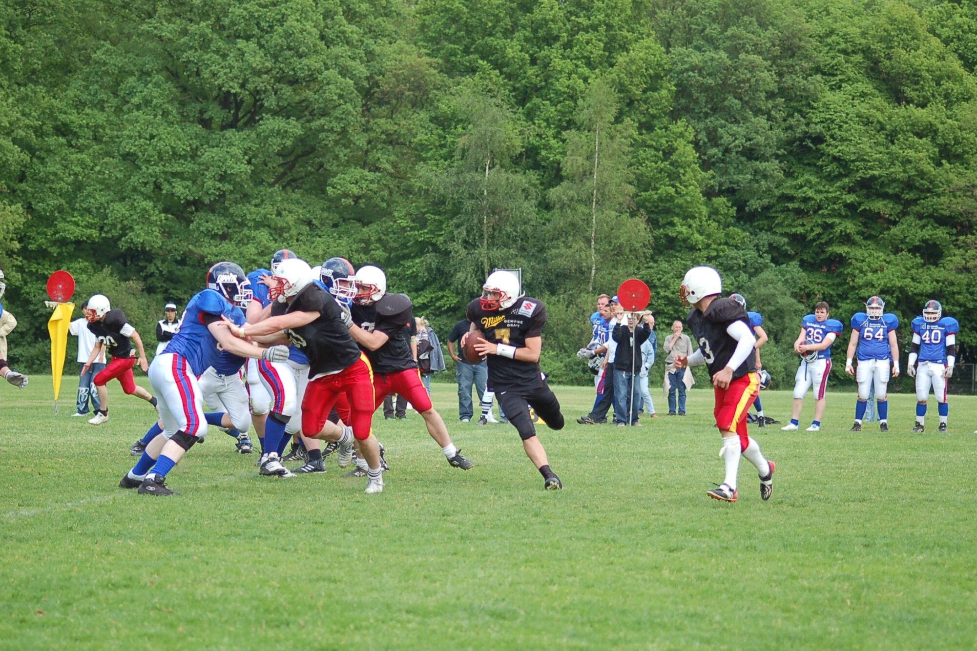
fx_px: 3663
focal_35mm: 135
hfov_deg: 15.2
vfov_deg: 10.2
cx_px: 482
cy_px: 325
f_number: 4
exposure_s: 1/800
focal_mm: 82
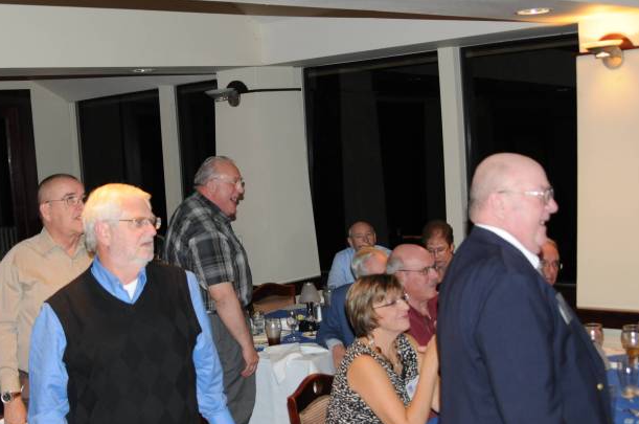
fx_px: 974
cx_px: 253
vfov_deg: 24.5
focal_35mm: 55
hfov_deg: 36.2
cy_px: 210
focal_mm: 28
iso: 800
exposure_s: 1/60
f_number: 3.5
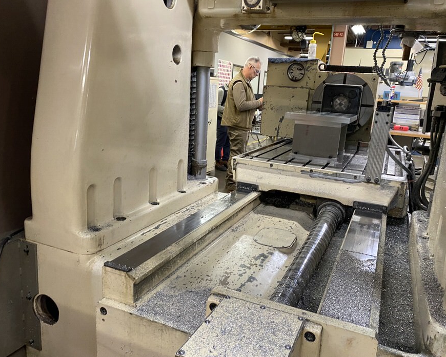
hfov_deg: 62.2
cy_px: 175
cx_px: 233
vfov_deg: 51.5
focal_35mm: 28
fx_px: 370
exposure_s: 1/60
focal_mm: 4.25
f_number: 1.8
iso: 200
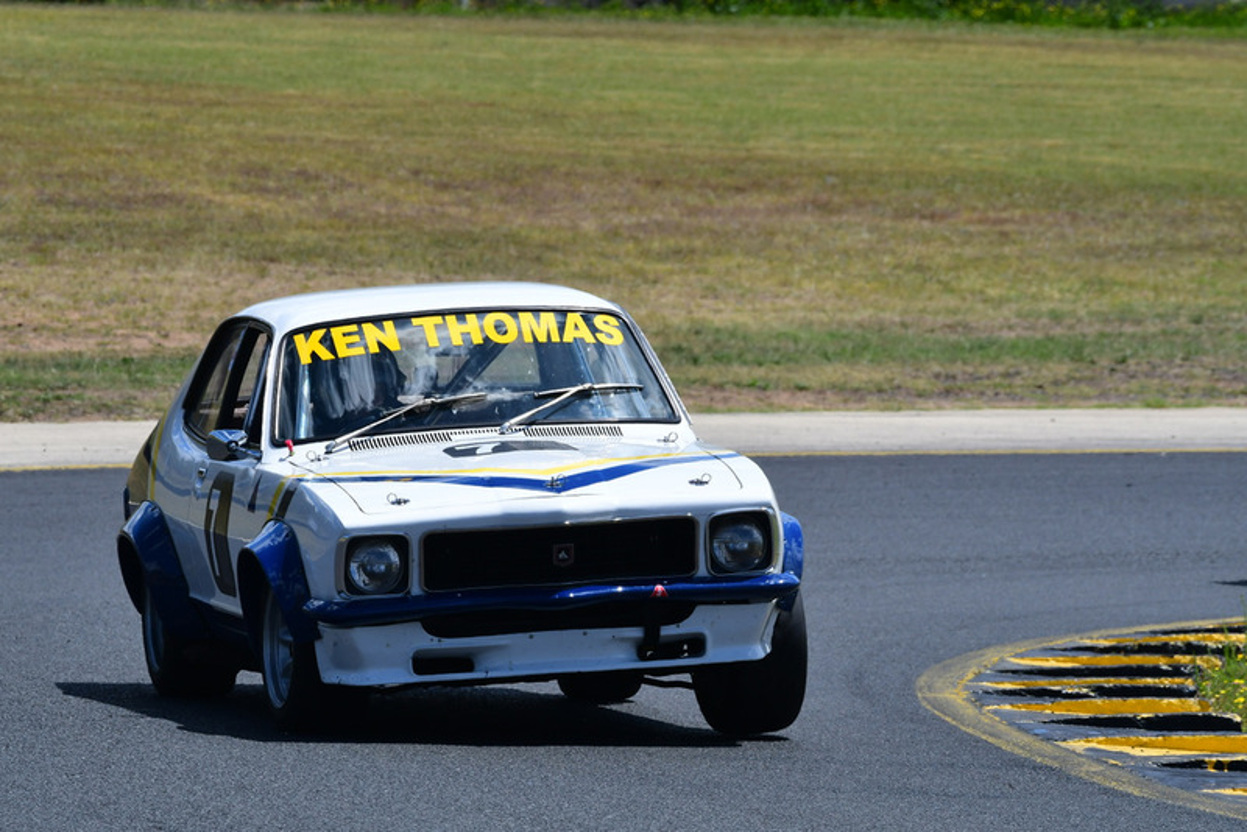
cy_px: 416
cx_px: 624
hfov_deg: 4.4
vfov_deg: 3.0
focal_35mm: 465
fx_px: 16112
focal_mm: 310
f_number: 11
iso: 320
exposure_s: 1/640
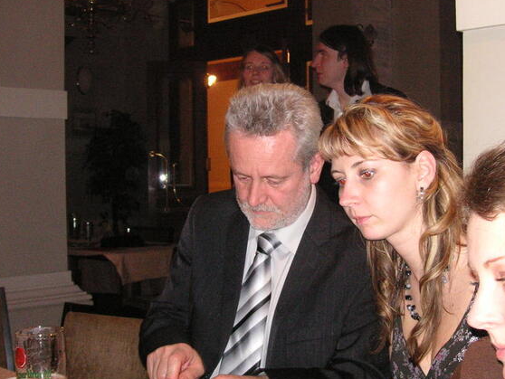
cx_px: 291
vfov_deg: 27.5
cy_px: 200
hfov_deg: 36.1
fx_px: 774
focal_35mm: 53
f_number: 2.8
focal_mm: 6.1
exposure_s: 1/45
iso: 160
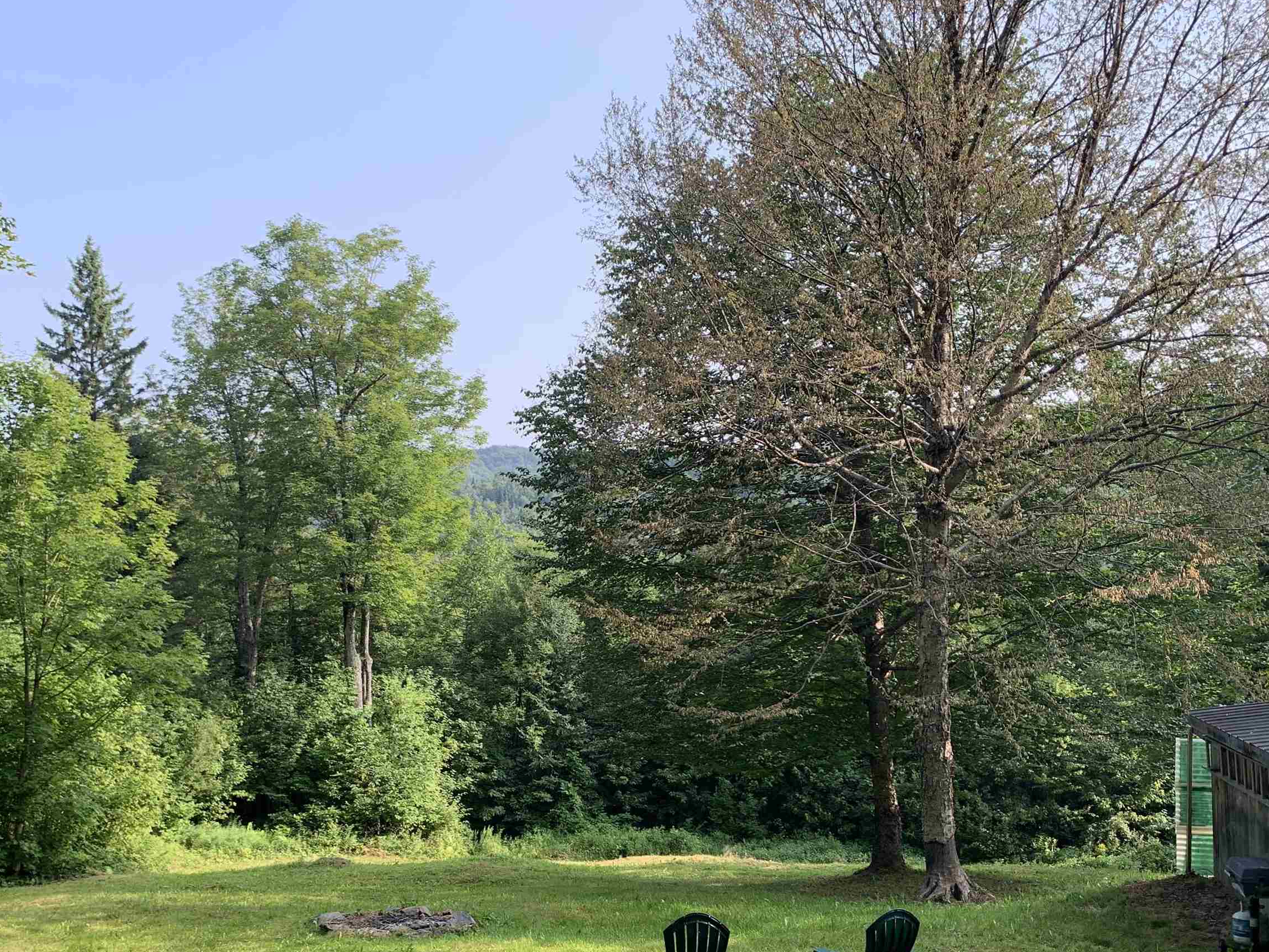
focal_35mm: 35
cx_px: 523
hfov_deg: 52.3
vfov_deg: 40.2
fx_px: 1283
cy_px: 635
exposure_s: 1/356
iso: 25
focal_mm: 4.25
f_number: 1.8
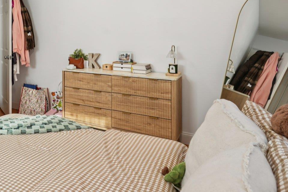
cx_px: 25
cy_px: 29
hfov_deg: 49.3
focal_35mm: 34
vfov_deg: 37.0
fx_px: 272
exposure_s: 1/30
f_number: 8
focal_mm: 16
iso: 320
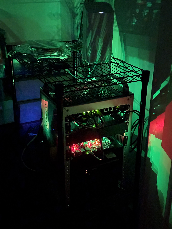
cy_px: 114
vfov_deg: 39.7
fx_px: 318
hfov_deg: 30.3
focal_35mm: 48
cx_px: 86
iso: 10000
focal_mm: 6.76
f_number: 1.78
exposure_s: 1/15
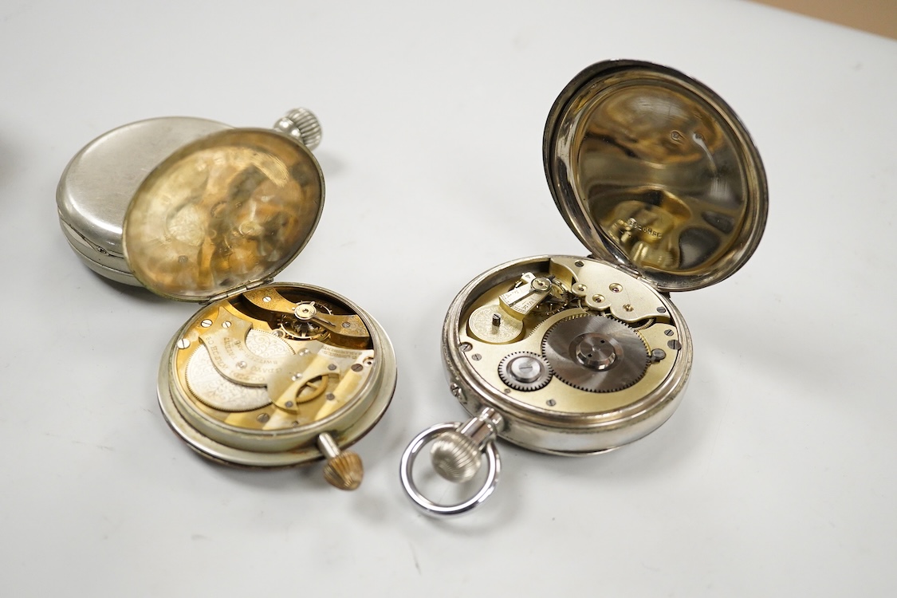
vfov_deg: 29.9
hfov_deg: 43.6
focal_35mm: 45
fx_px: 1121
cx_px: 448
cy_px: 299
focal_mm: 30
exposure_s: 1/500
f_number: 3.5
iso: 2500
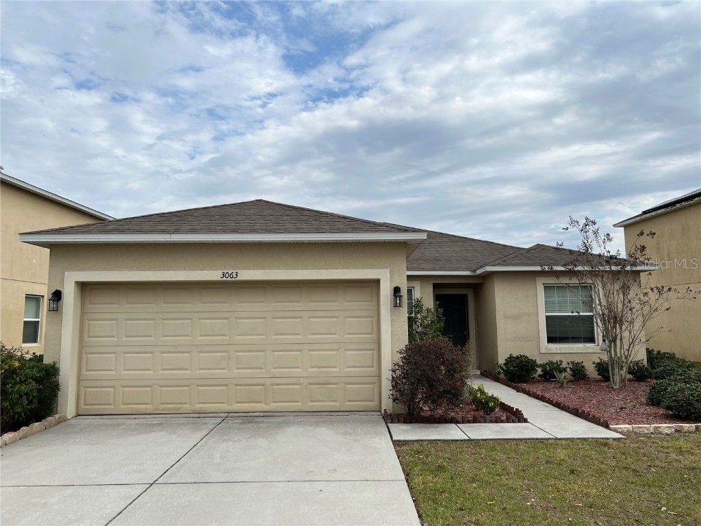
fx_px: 527
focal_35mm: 26
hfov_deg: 67.3
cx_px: 350
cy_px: 263
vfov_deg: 53.1
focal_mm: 5.7
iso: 50
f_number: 1.5
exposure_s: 1/5882
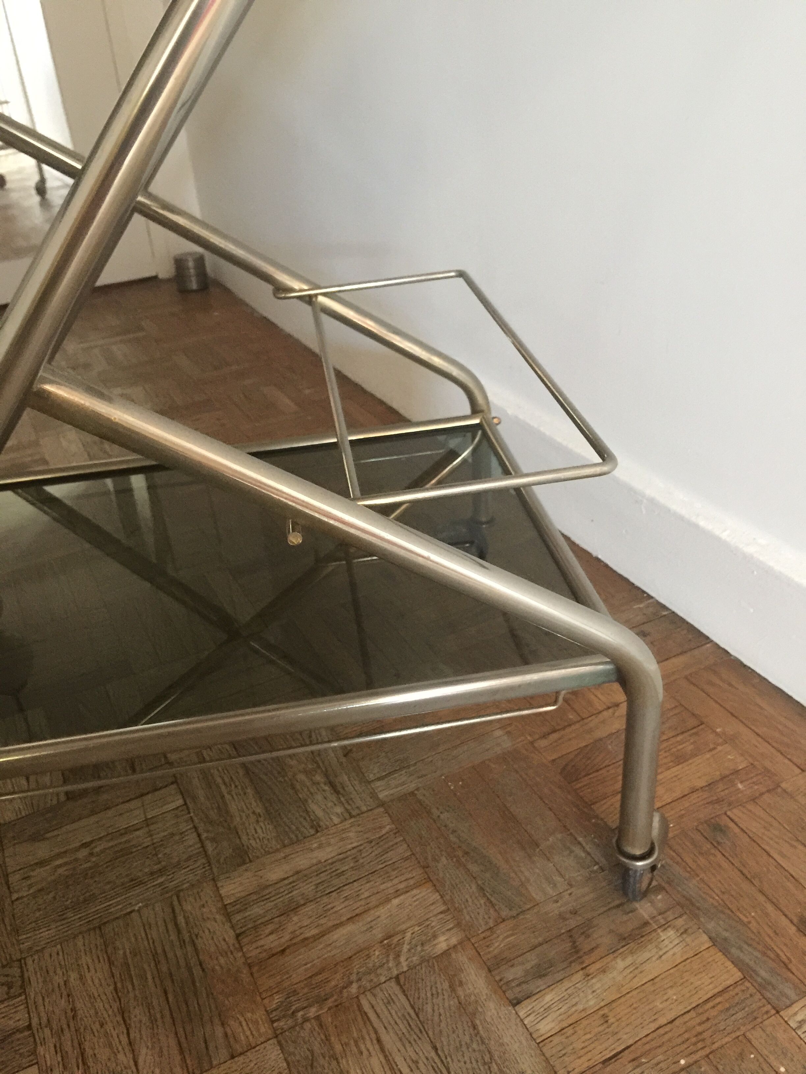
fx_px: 900
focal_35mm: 29
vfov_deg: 61.7
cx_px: 403
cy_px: 537
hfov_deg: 48.2
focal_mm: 4.15
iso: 200
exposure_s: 1/8
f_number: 2.2
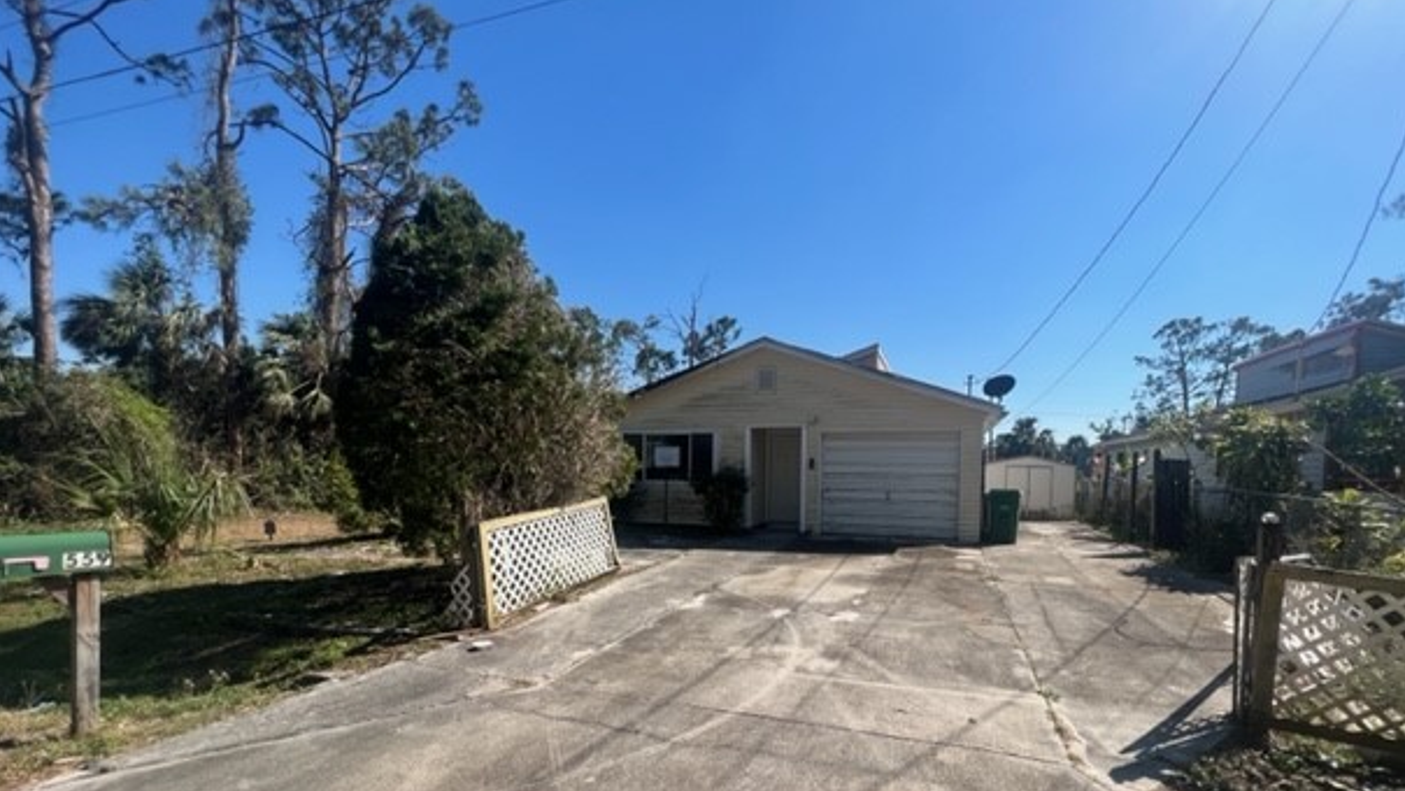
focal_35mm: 15
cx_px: 740
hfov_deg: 102.9
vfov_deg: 69.3
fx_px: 559
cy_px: 500
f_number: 1.8
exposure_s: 1/1698
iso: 32
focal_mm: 1.57
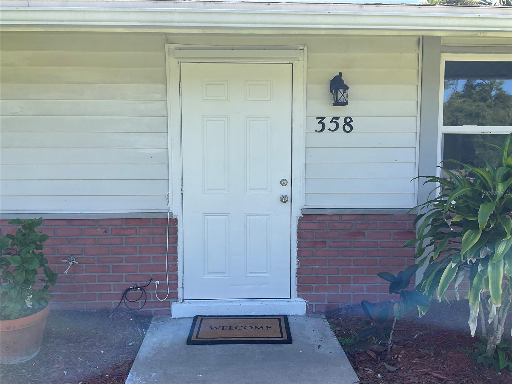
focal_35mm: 29
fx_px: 429
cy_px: 192
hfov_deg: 61.7
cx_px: 256
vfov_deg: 48.2
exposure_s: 1/650
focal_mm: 3
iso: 16
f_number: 1.8
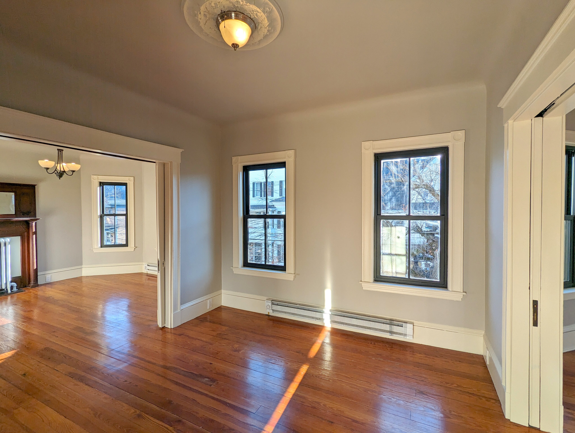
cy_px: 216
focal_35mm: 16
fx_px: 266
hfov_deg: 94.4
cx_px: 288
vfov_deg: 78.2
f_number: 2.2
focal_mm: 2.35
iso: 52
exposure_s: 1/205
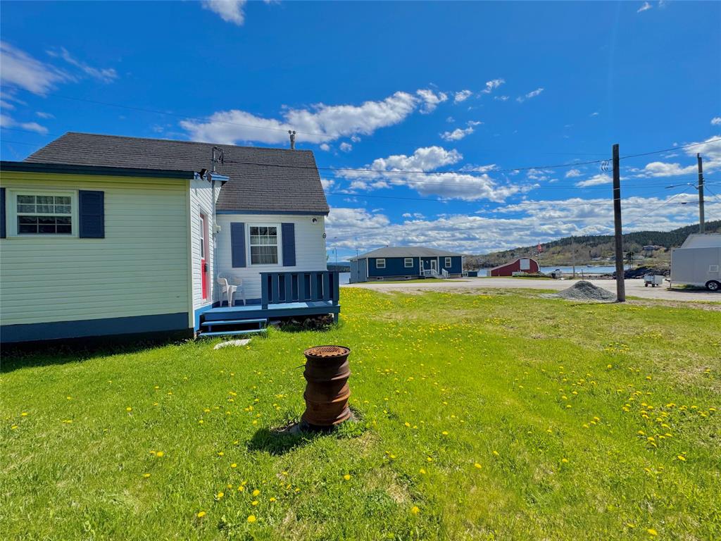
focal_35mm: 14
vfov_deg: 85.7
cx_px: 360
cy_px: 270
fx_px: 292
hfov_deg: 102.1
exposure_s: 1/2674
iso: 50
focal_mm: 2.22
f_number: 2.2
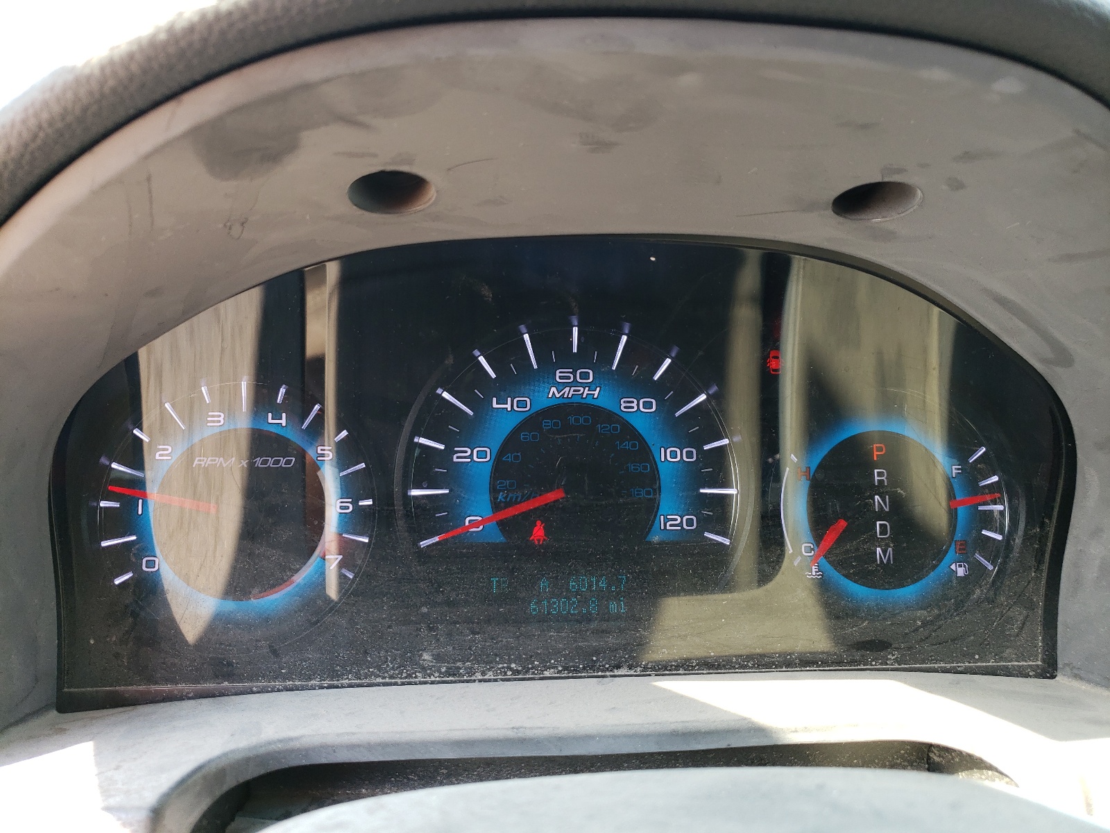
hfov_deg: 67.3
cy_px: 416
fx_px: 834
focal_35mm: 26
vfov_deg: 53.1
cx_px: 555
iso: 50
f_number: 1.5
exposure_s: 1/147
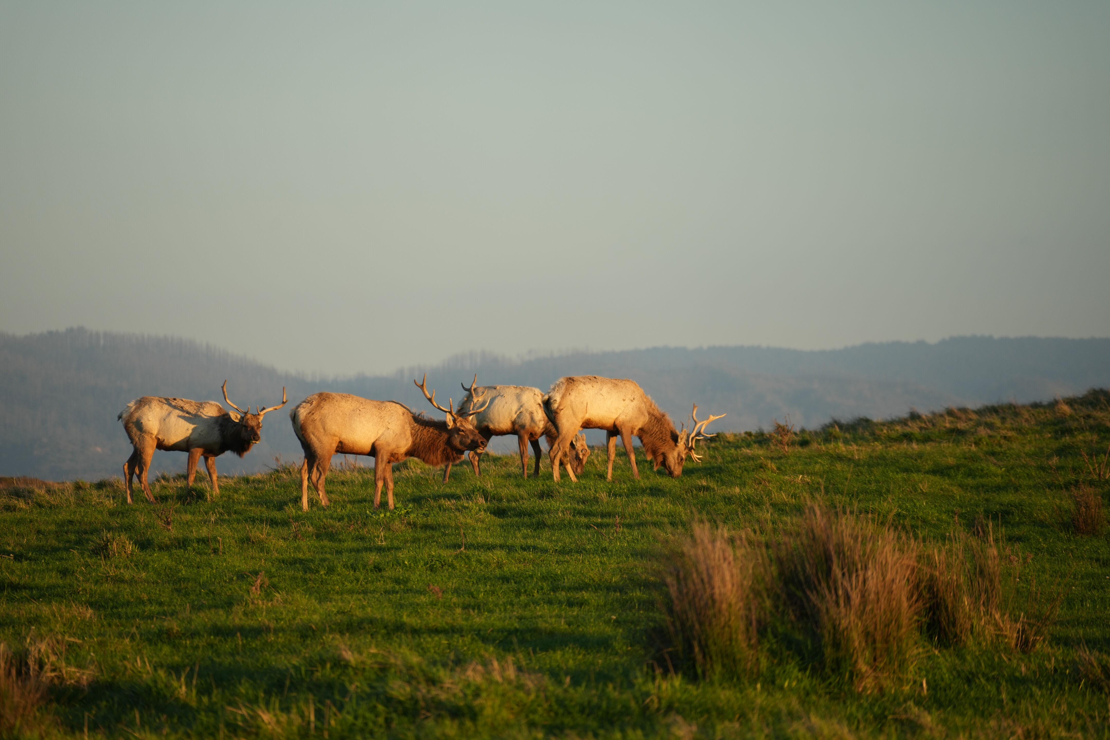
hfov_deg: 6.9
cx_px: 555
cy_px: 370
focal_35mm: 300
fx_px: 9249
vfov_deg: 4.6
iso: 200
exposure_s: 1/200
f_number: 7.1
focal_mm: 300
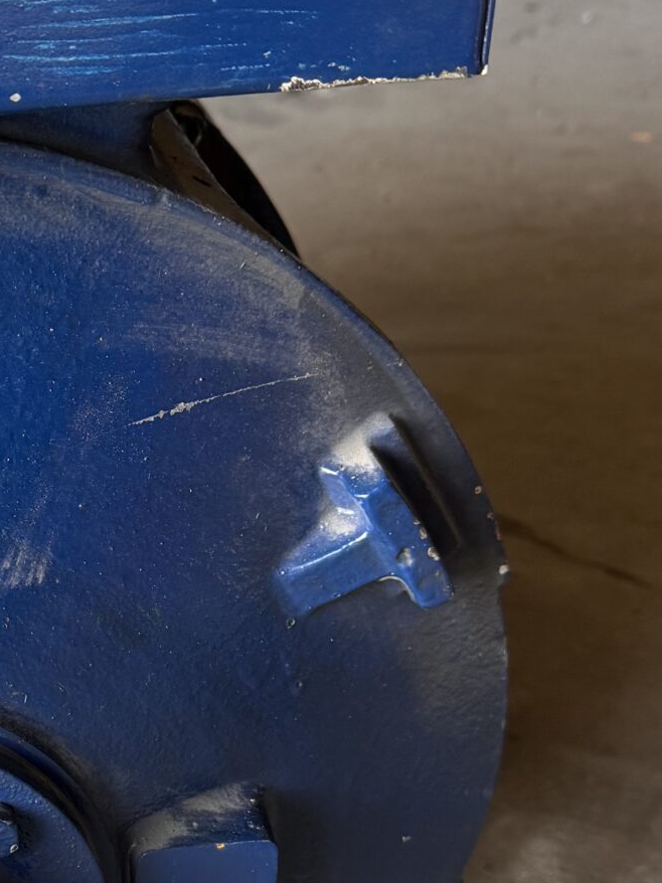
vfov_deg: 27.5
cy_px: 648
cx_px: -198
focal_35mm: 70
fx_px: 1786
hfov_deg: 19.4
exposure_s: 1/60
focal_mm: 6.76
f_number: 1.78
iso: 160
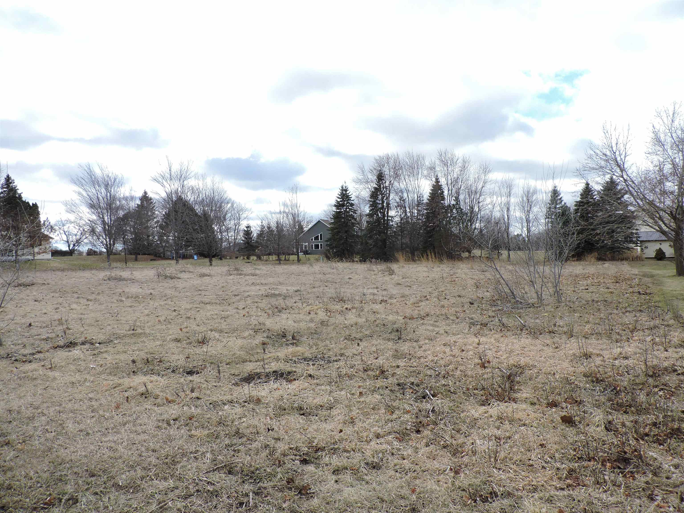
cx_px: 342
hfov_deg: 71.6
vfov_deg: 56.8
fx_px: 474
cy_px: 256
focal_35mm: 24
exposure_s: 1/800
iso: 100
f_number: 3
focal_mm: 4.3
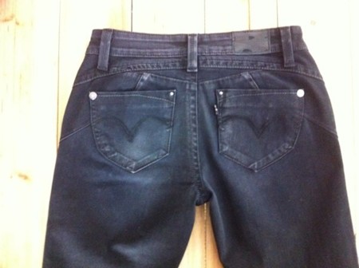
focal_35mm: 35
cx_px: 180
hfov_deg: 52.7
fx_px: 362
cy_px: 134
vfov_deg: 40.6
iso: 1000
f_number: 2.8
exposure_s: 1/15
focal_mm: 3.85
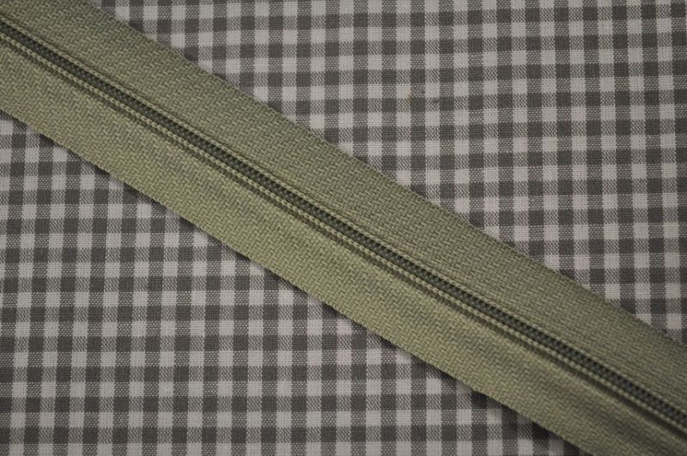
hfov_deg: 33.4
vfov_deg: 22.6
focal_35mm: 60
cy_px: 228
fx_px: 1143
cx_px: 344
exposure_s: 1/60
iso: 560
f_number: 5.3
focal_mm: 40
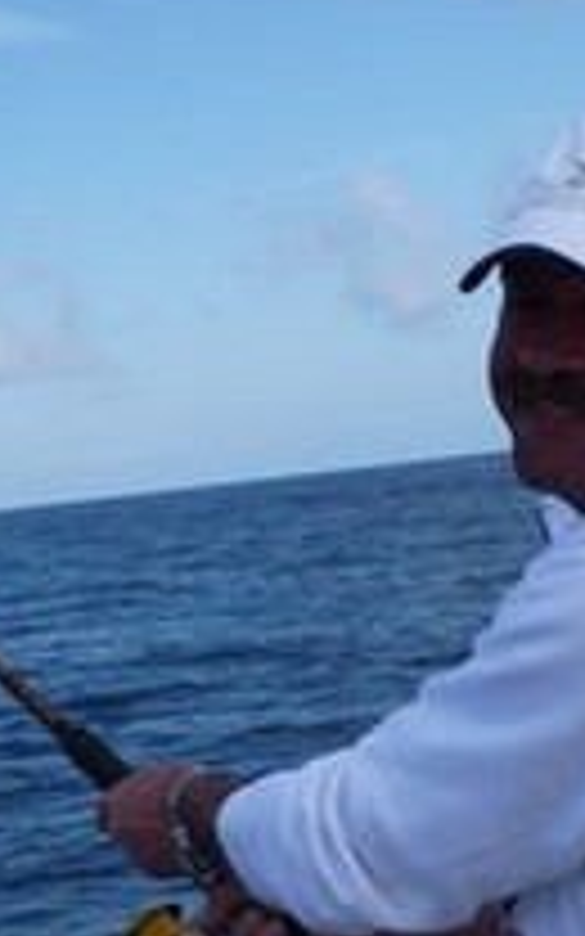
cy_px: 634
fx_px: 2296
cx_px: 243
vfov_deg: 22.9
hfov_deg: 14.5
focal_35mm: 90
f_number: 3.3
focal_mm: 4.9
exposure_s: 1/1000
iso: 100
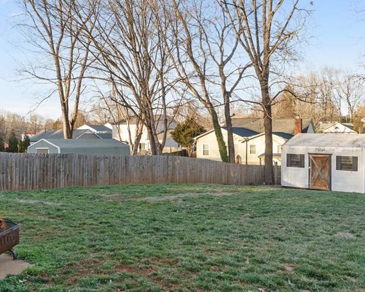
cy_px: 149
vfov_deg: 40.2
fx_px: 400
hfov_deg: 48.9
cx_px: 206
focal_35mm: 37
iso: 100
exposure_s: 1/125
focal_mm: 12
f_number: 4.5
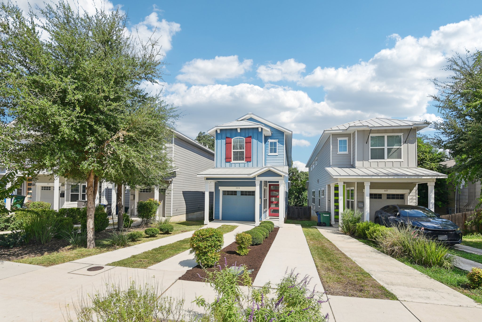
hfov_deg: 96.7
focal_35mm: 16
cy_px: 161
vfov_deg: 73.8
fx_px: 214
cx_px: 241
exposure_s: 1/400
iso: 400
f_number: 8
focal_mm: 16
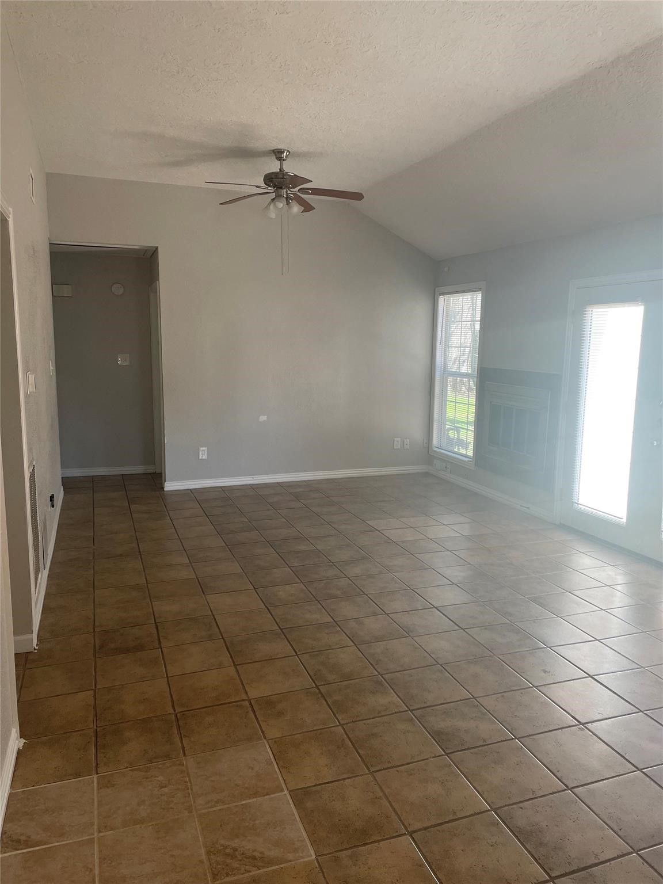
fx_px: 664
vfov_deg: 67.3
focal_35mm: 26
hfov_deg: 53.1
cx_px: 332
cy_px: 442
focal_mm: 4.2
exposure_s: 1/120
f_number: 1.6
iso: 100
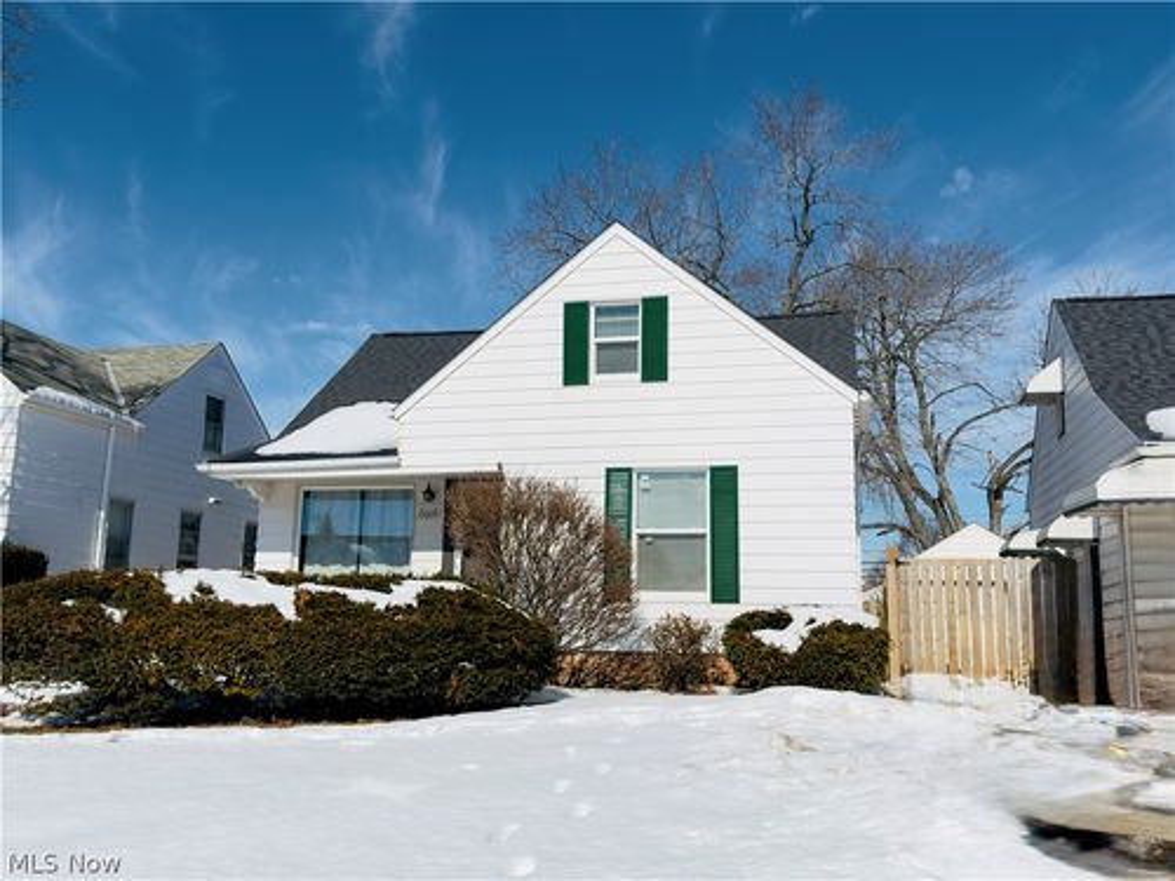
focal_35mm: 32
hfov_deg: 56.8
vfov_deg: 44.2
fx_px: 1086
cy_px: 440
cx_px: 588
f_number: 1.78
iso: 80
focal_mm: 6.76
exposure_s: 1/15873
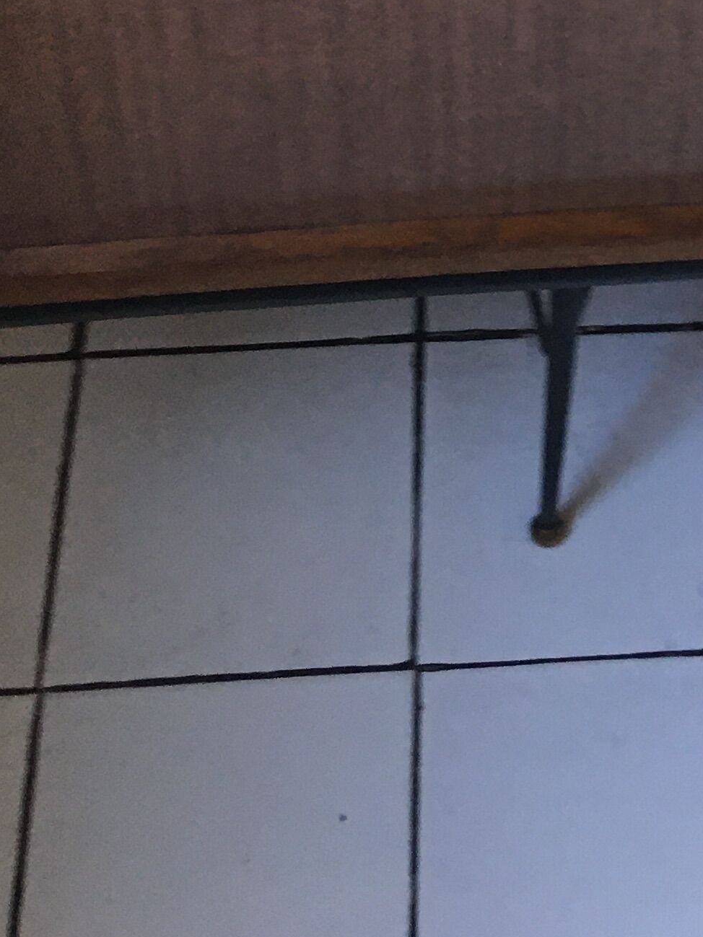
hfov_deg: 16.0
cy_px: -431
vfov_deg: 19.3
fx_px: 2437
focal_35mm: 90
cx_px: 756
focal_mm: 4.15
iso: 50
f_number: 2.2
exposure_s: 1/33
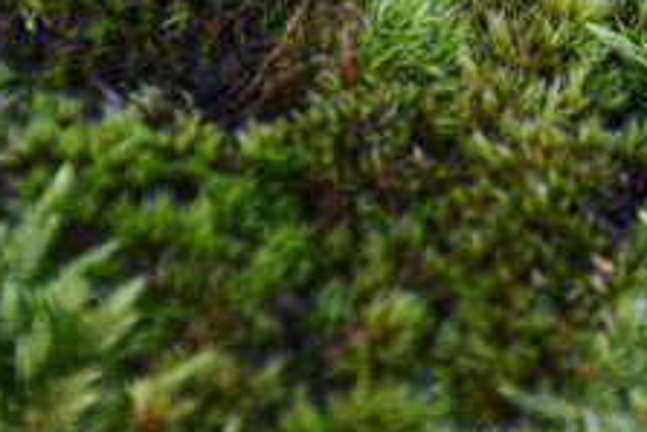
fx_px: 14782
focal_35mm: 822
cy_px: -130
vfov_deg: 1.7
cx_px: 664
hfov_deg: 2.5
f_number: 6.3
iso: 800
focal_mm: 200
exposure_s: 1/320
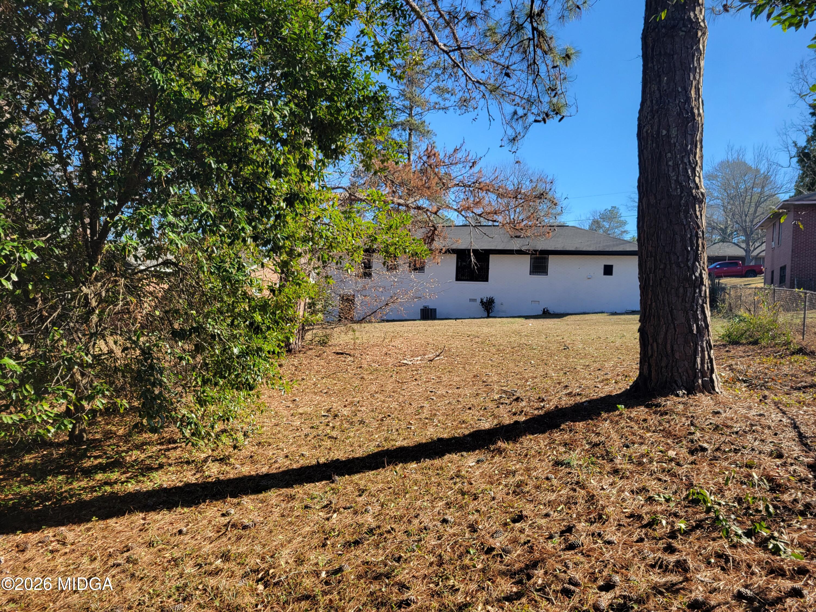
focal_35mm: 26
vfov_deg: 53.1
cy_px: 306
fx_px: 613
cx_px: 408
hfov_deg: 67.3
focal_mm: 5.4
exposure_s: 1/942
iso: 40
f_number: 1.8
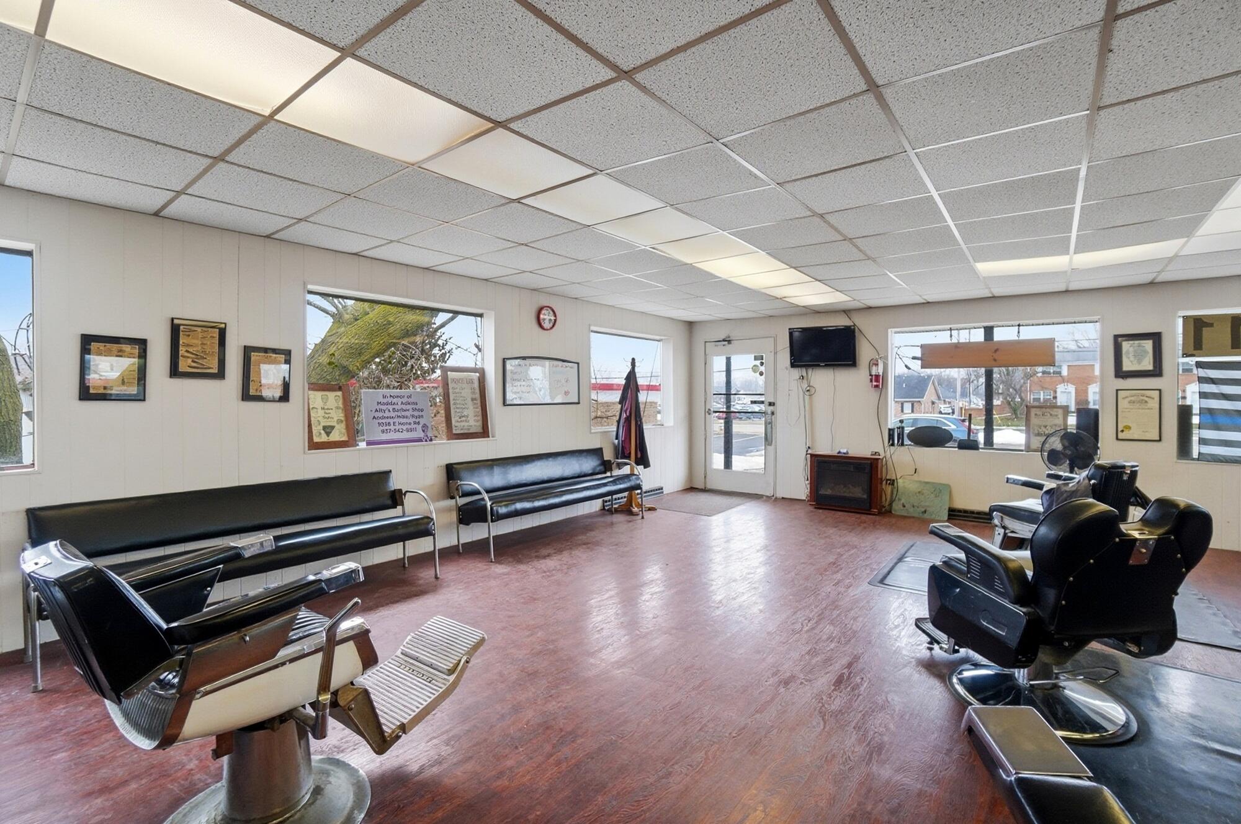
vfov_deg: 77.2
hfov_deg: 100.5
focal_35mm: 15
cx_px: 620
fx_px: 516
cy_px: 412
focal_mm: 10
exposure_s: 1/500
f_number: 4
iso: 100
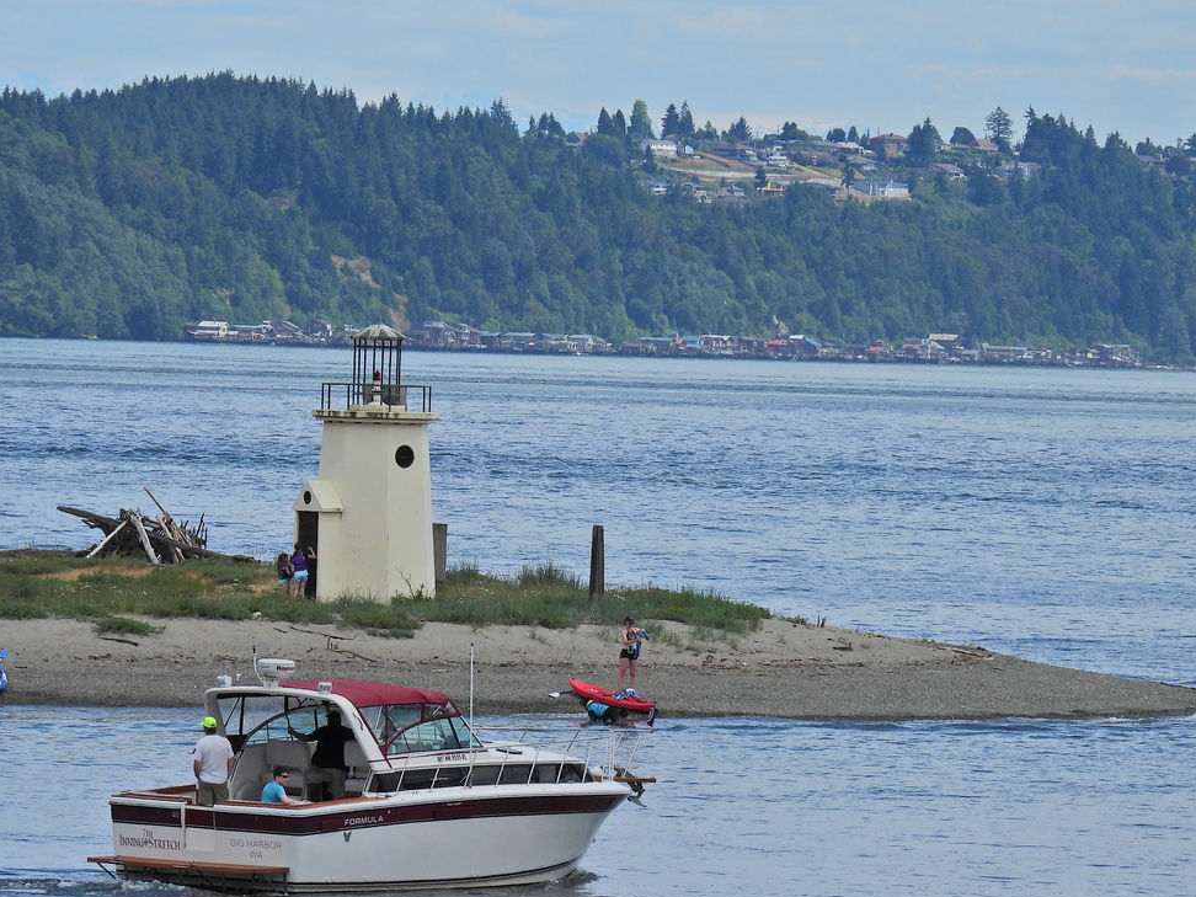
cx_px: 470
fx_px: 10918
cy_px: 550
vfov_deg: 4.7
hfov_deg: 6.3
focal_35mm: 316
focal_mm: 42.8
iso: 100
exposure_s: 1/1250
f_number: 4.5
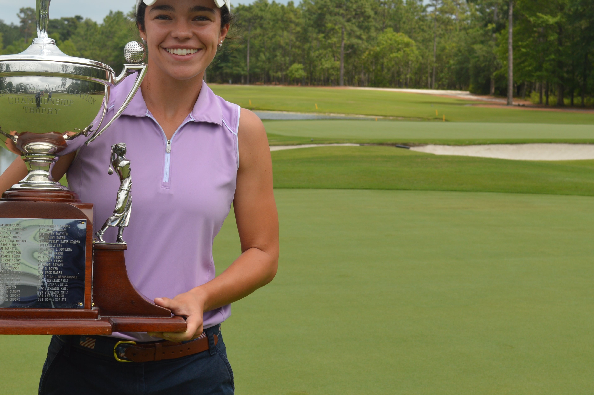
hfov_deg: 25.1
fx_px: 1335
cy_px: 138
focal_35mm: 81
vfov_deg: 16.8
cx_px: 295
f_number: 9
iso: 100
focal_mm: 34
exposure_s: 1/320
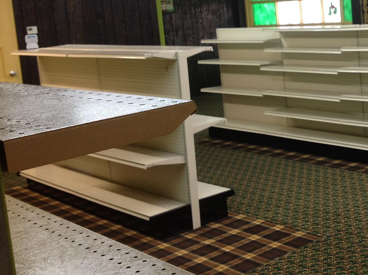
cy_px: 75
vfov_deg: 22.3
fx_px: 690
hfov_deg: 28.6
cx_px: 338
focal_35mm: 65
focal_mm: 4.28
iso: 80
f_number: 2.4
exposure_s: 1/20
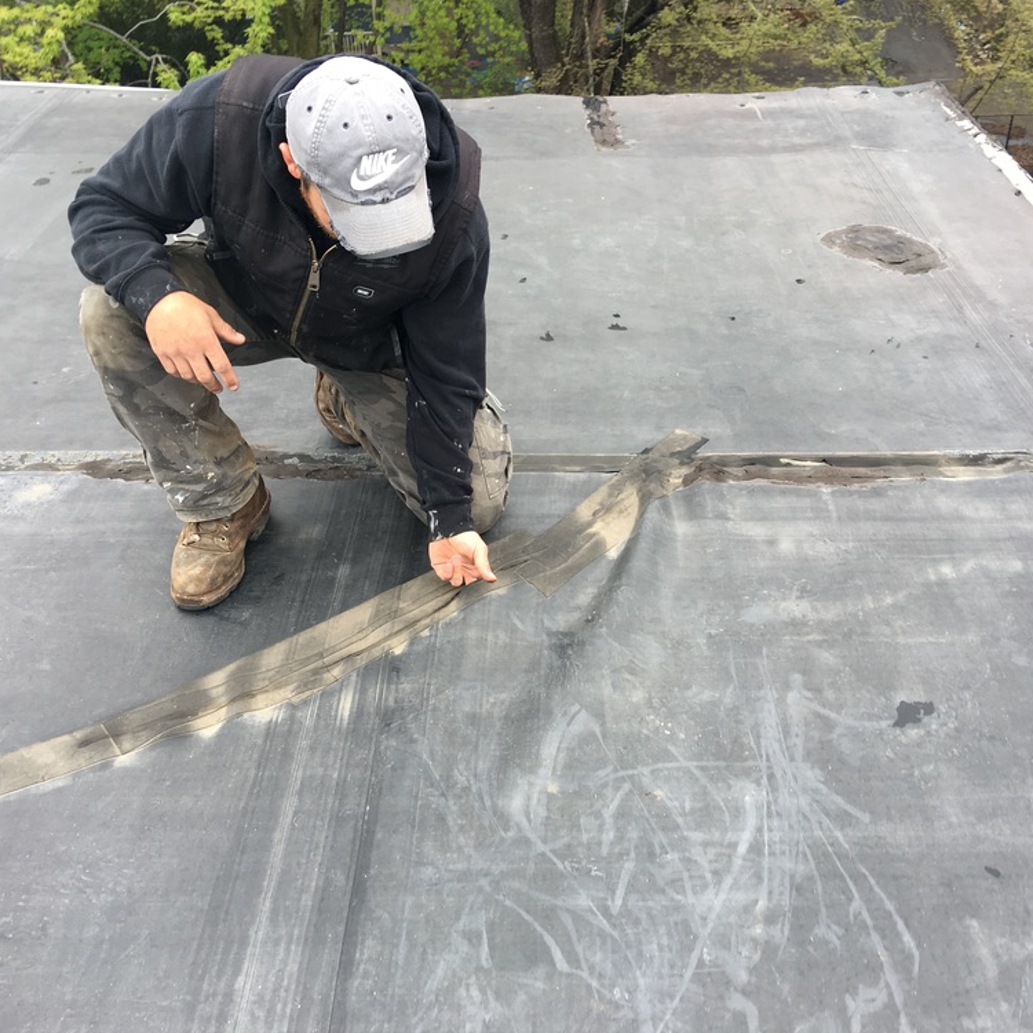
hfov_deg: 47.2
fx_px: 1182
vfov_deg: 47.2
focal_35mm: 35
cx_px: 545
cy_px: 512
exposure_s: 1/120
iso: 25
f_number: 2.2
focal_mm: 4.15
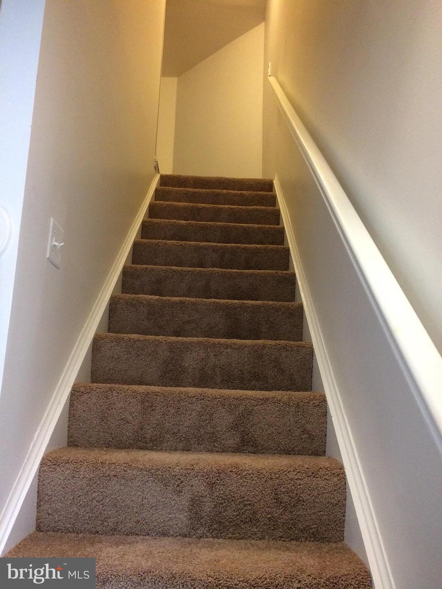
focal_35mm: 29
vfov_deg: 61.7
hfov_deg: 48.2
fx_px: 494
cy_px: 294
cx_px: 221
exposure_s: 1/30
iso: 320
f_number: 2.2
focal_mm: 4.15
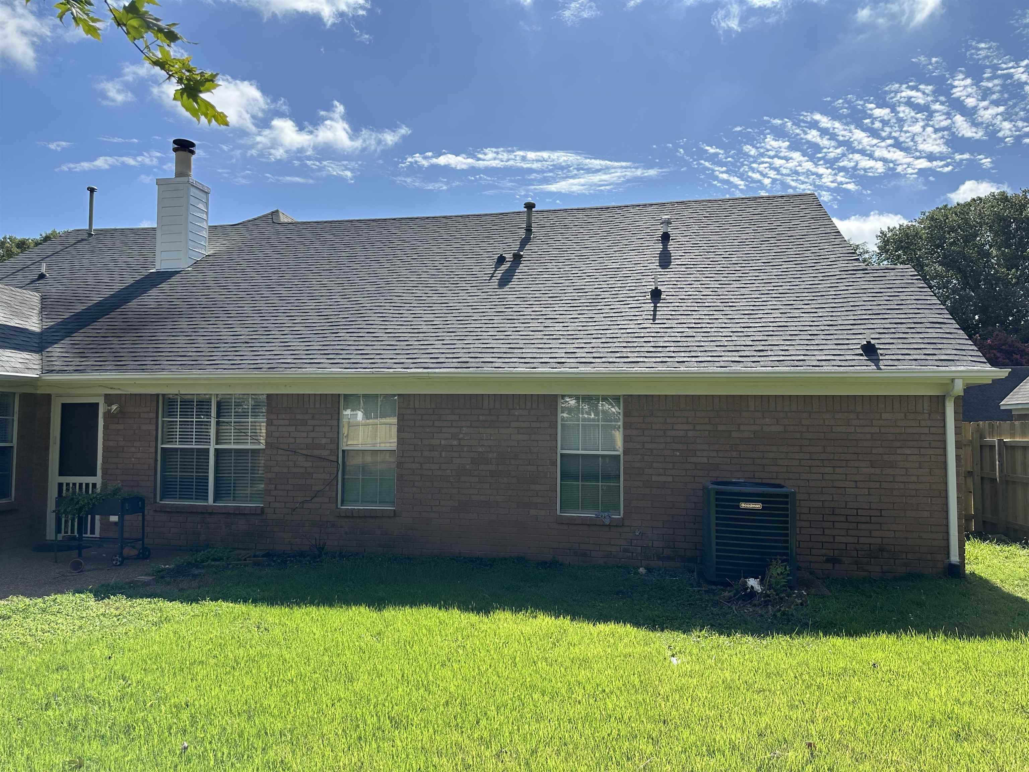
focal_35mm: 24
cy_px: 386
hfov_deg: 71.6
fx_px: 713
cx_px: 514
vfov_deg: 56.8
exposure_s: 1/5000
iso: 80
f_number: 1.78
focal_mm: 6.86
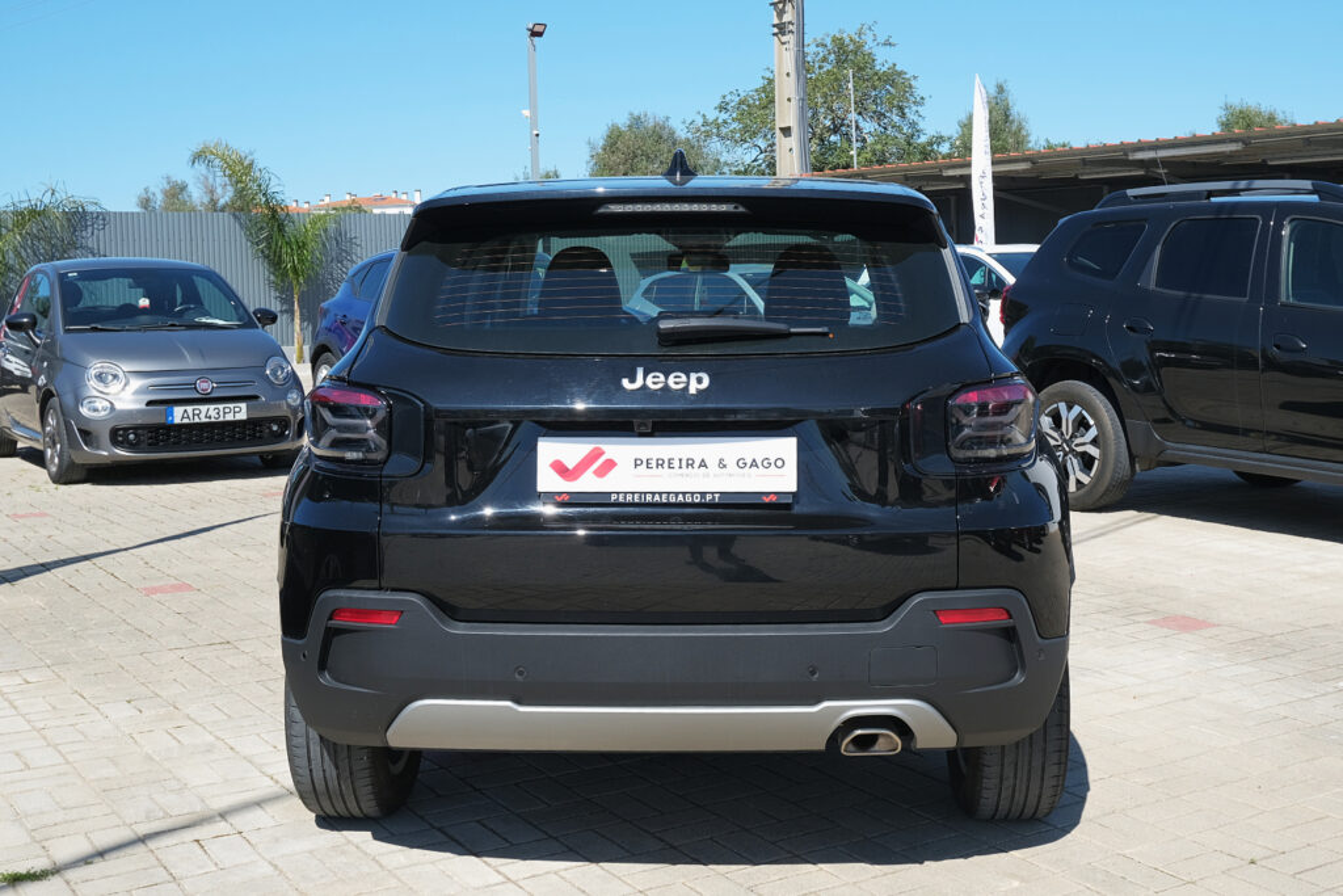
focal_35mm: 38
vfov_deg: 35.1
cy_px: 448
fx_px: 1418
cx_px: 672
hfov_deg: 50.7
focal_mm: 25.6
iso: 160
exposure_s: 1/200
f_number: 10
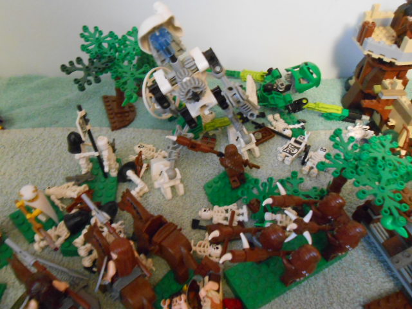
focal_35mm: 30
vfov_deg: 46.8
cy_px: 154
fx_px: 357
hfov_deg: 60.0
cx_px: 206
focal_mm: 5.3
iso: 800
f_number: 3.8
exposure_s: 1/2.5
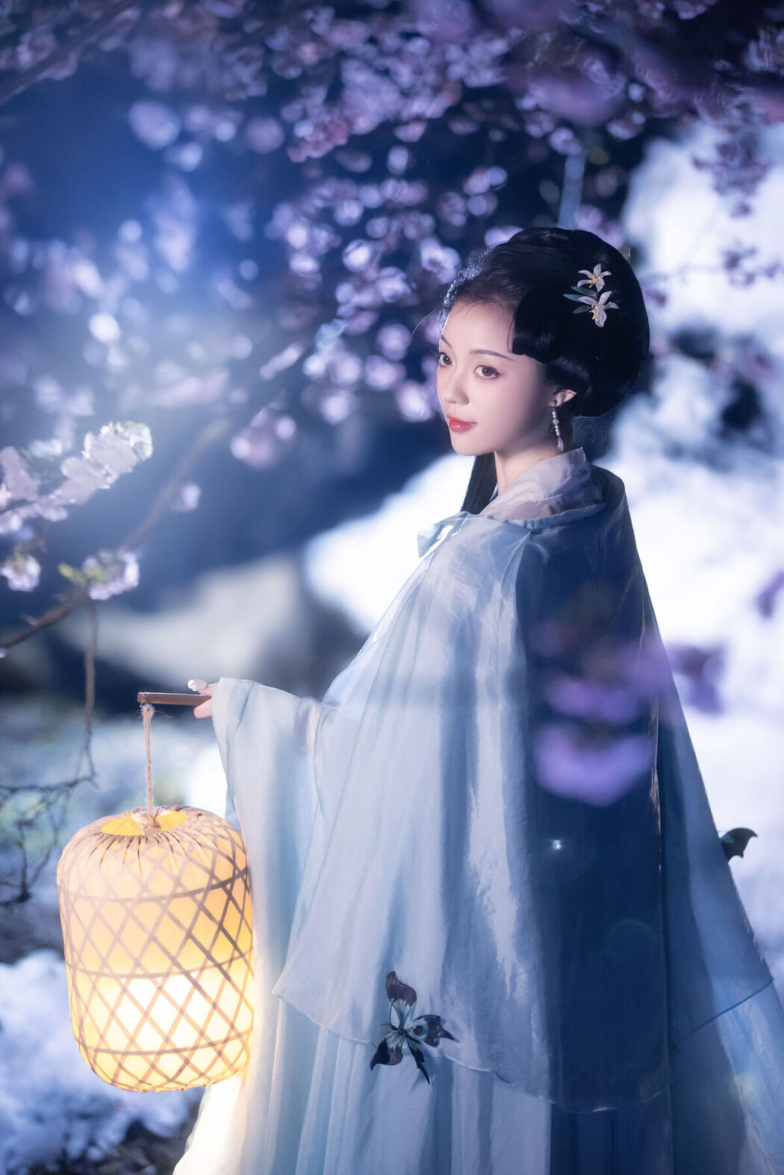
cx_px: 392
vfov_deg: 19.5
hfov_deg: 13.0
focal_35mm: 105
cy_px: 588
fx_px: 3430
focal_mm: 105
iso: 5000
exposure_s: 1/200
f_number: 2.8
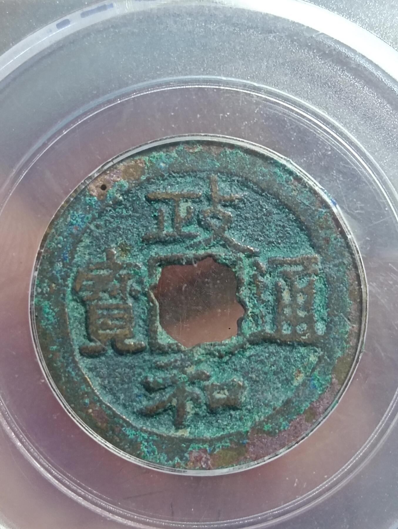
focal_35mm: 62
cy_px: 264
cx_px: 199
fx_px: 948
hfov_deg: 23.7
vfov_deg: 31.2
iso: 320
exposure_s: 1/33.3
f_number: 1.8
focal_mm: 3.98
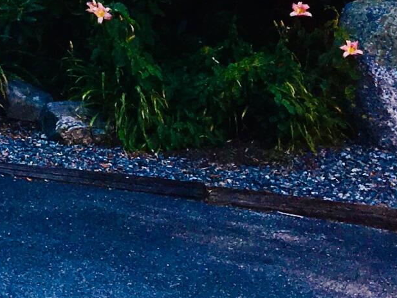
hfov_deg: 12.8
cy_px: -281
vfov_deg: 9.8
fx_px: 1617
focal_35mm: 141
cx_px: -310
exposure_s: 1/425
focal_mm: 4.15
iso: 25
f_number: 2.2
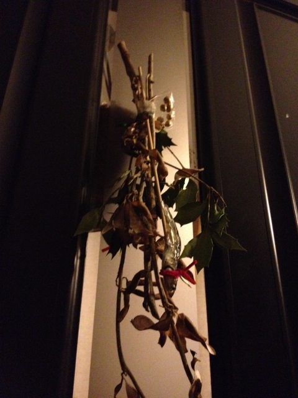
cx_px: 149
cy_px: 199
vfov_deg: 52.6
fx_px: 402
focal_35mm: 35
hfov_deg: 40.7
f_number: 2.4
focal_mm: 4.28
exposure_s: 1/17
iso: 800
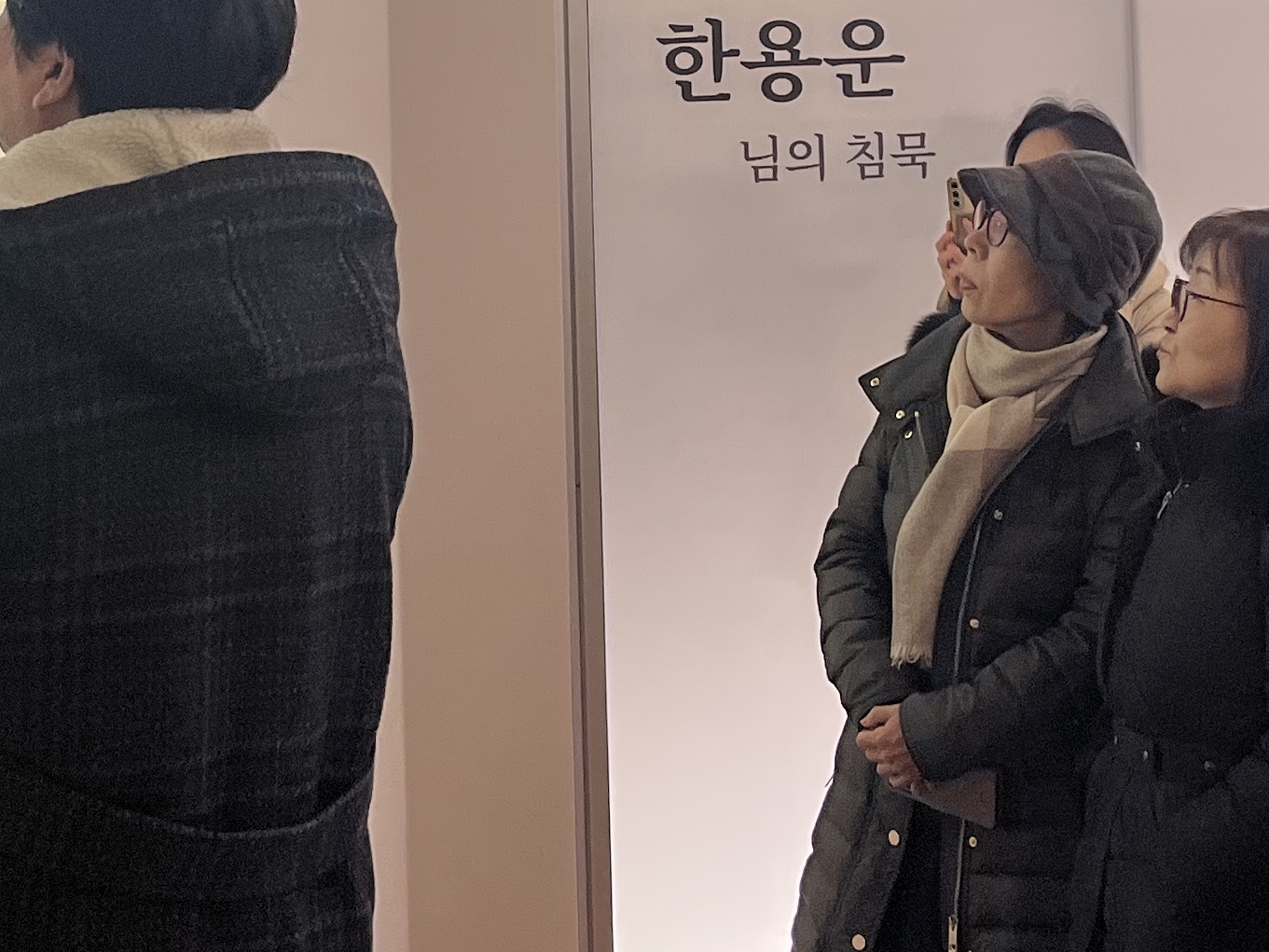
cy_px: 84
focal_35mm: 77
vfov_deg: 18.8
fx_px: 2823
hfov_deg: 25.3
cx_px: 534
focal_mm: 5.1
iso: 125
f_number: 1.6
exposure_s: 1/120
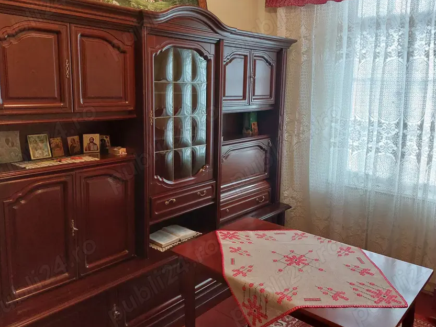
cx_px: 223
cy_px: 156
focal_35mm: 30
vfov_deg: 46.8
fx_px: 378
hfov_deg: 59.9
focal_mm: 5.23
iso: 320
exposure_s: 1/50
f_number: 1.8
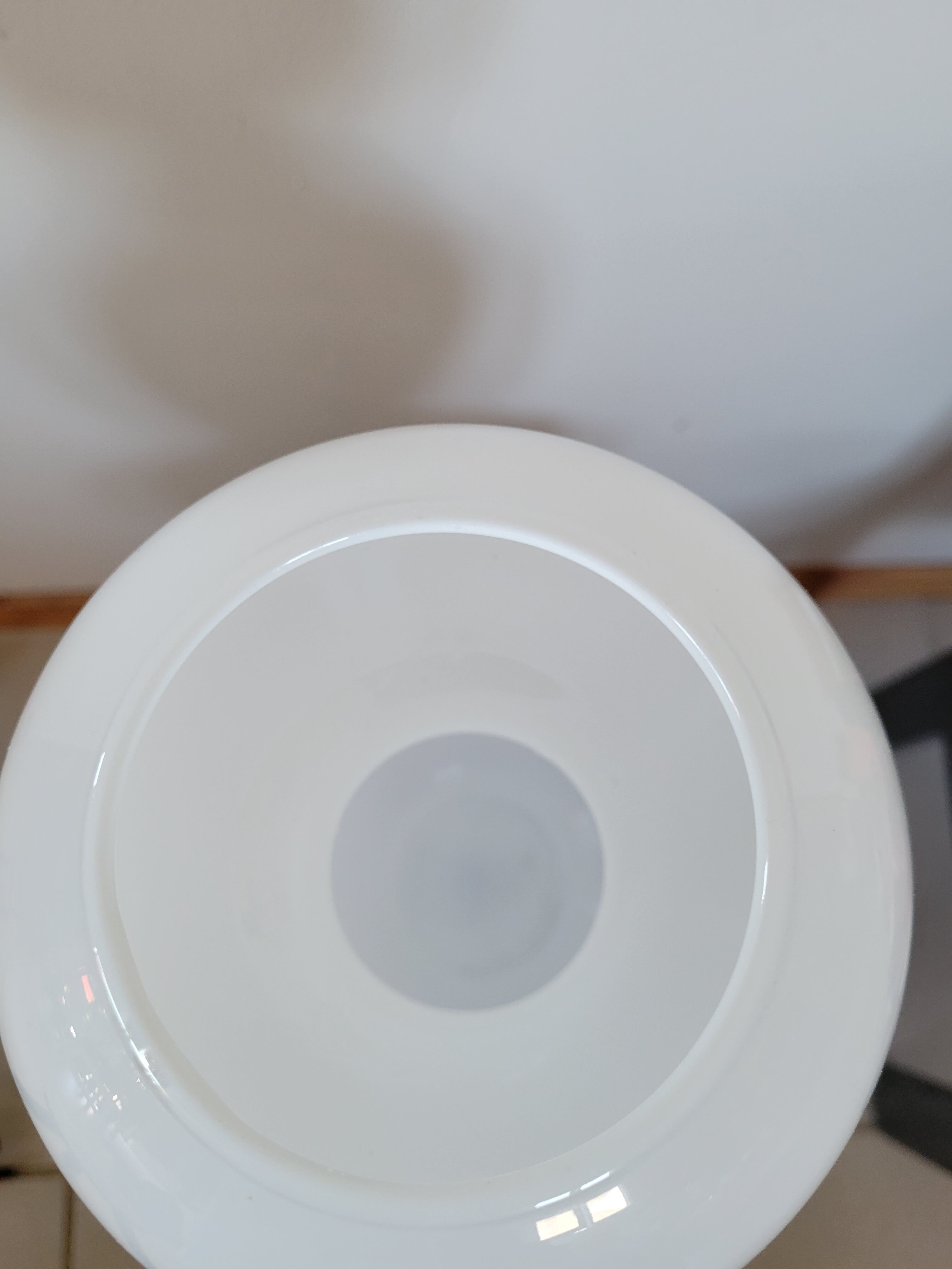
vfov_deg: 67.3
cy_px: 634
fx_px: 953
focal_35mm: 26
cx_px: 476
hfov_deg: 53.1
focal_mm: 5.4
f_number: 1.8
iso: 250
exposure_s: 1/100
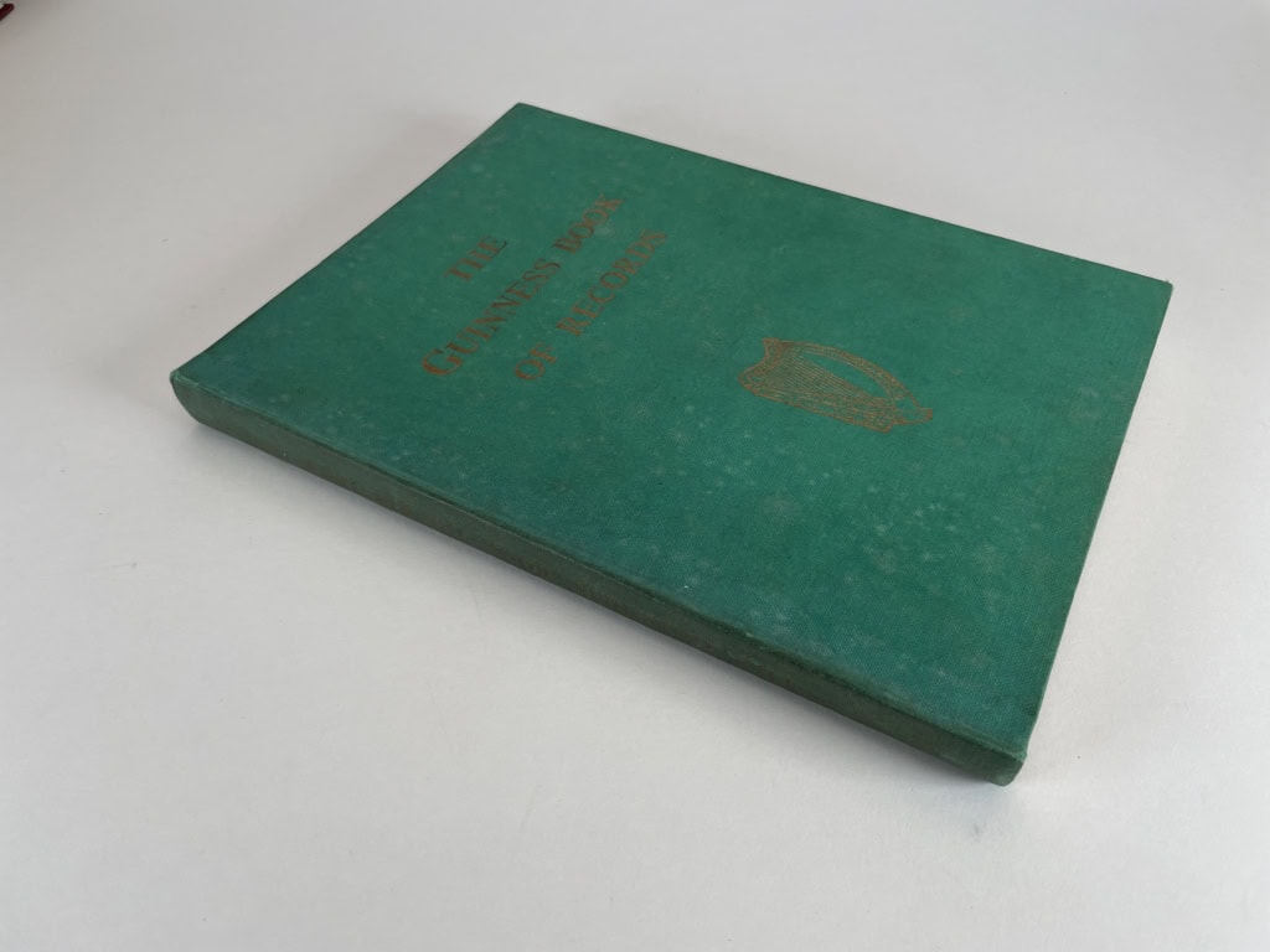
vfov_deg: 53.1
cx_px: 635
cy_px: 476
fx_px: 954
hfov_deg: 67.3
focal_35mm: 26
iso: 40
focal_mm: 4.2
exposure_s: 1/121
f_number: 1.6
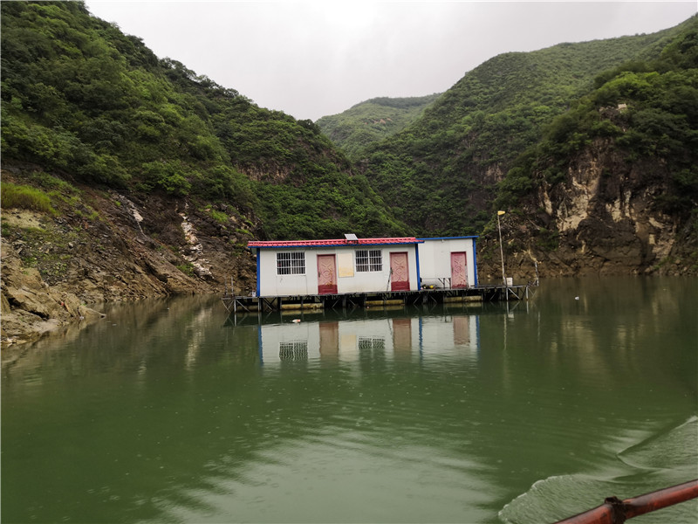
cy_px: 262
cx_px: 349
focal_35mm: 27
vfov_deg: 51.4
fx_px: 544
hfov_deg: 65.3
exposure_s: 1/180
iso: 50
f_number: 1.8
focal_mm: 3.95
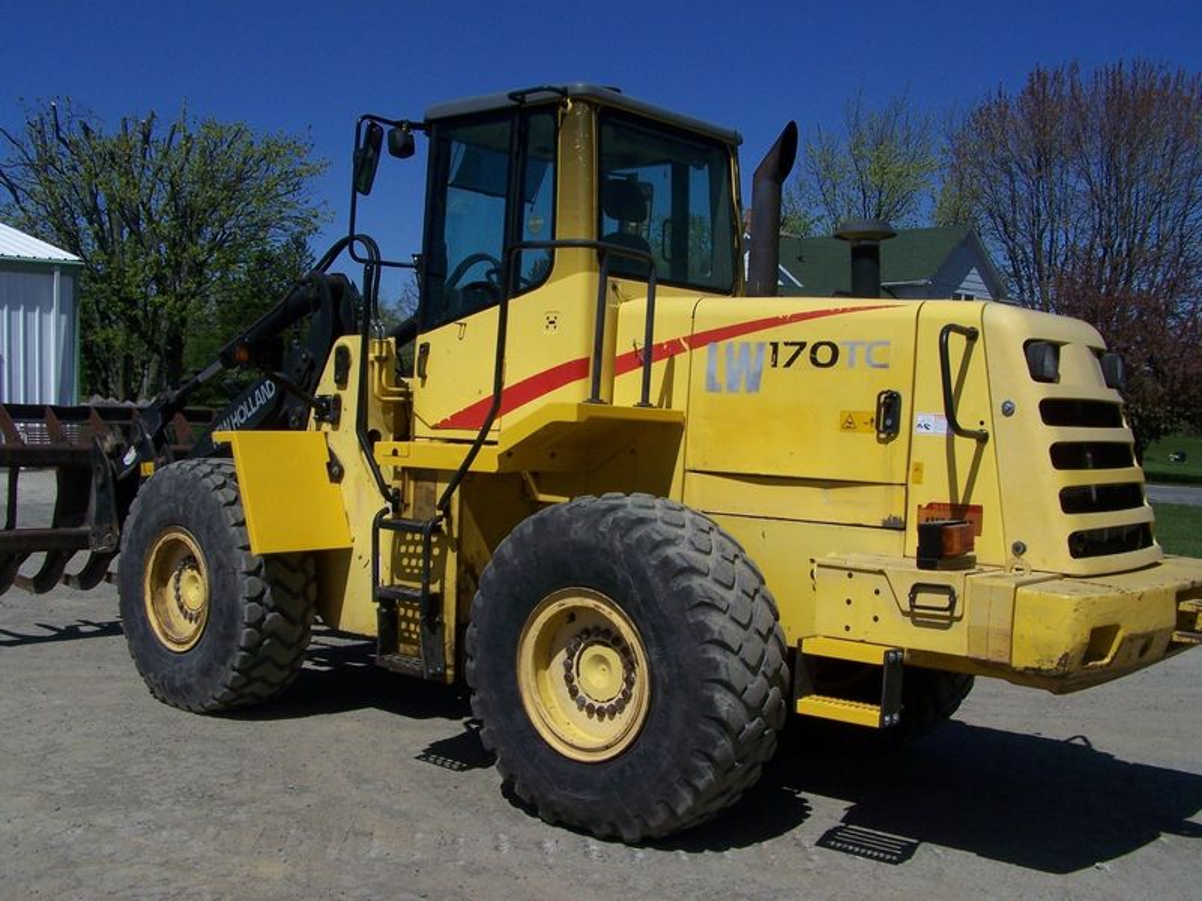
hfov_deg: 49.0
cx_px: 601
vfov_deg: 37.7
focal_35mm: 38
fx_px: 1320
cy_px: 450
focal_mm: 6.3
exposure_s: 1/800
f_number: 5.6
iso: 64
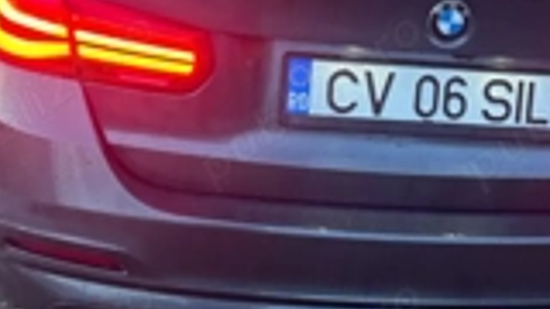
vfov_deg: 17.0
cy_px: 141
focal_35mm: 71
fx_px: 1035
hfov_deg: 29.5
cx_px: 378
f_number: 1.5
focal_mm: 5.7
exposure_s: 1/53
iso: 160
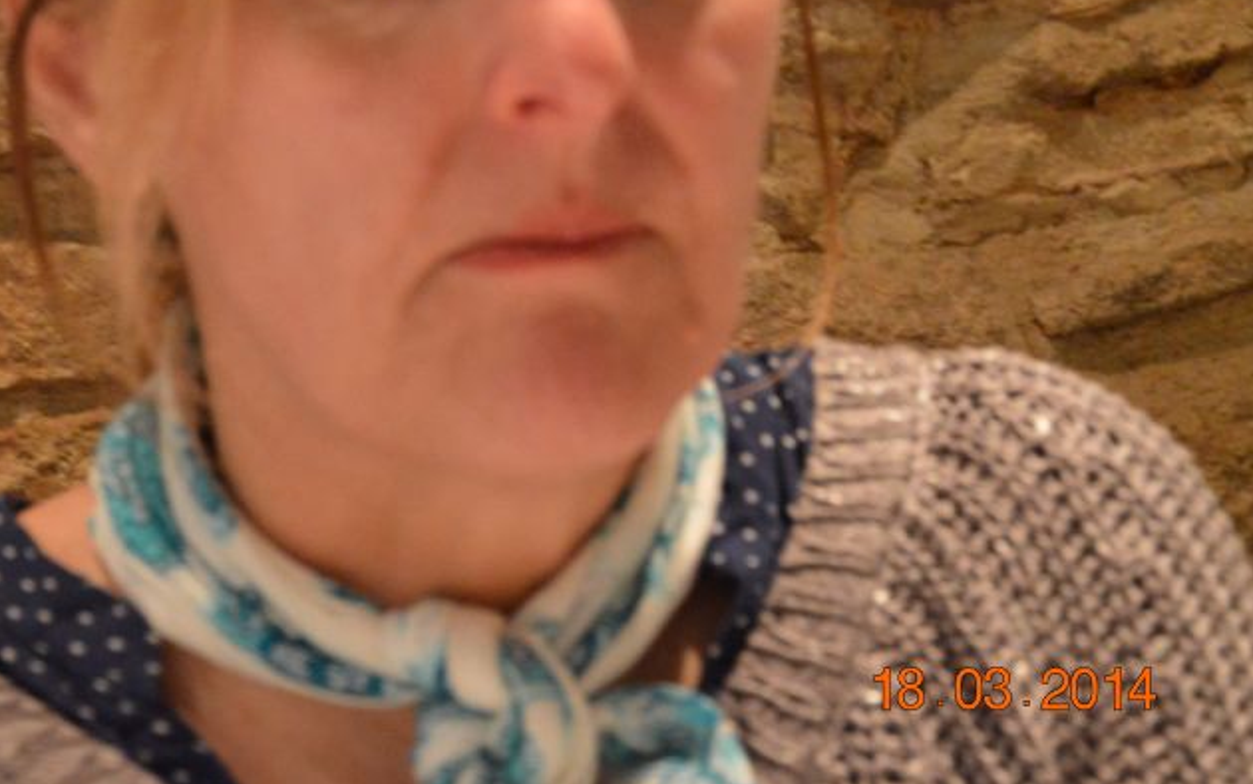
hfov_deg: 14.5
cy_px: 112
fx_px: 4918
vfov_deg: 9.1
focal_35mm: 144
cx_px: 334
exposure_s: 1/15
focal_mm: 58
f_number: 5
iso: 3200
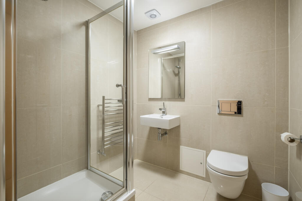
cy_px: 100
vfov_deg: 77.3
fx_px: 126
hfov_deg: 100.4
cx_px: 151
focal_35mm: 15
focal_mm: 10
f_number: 6.4
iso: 320
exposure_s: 1/8
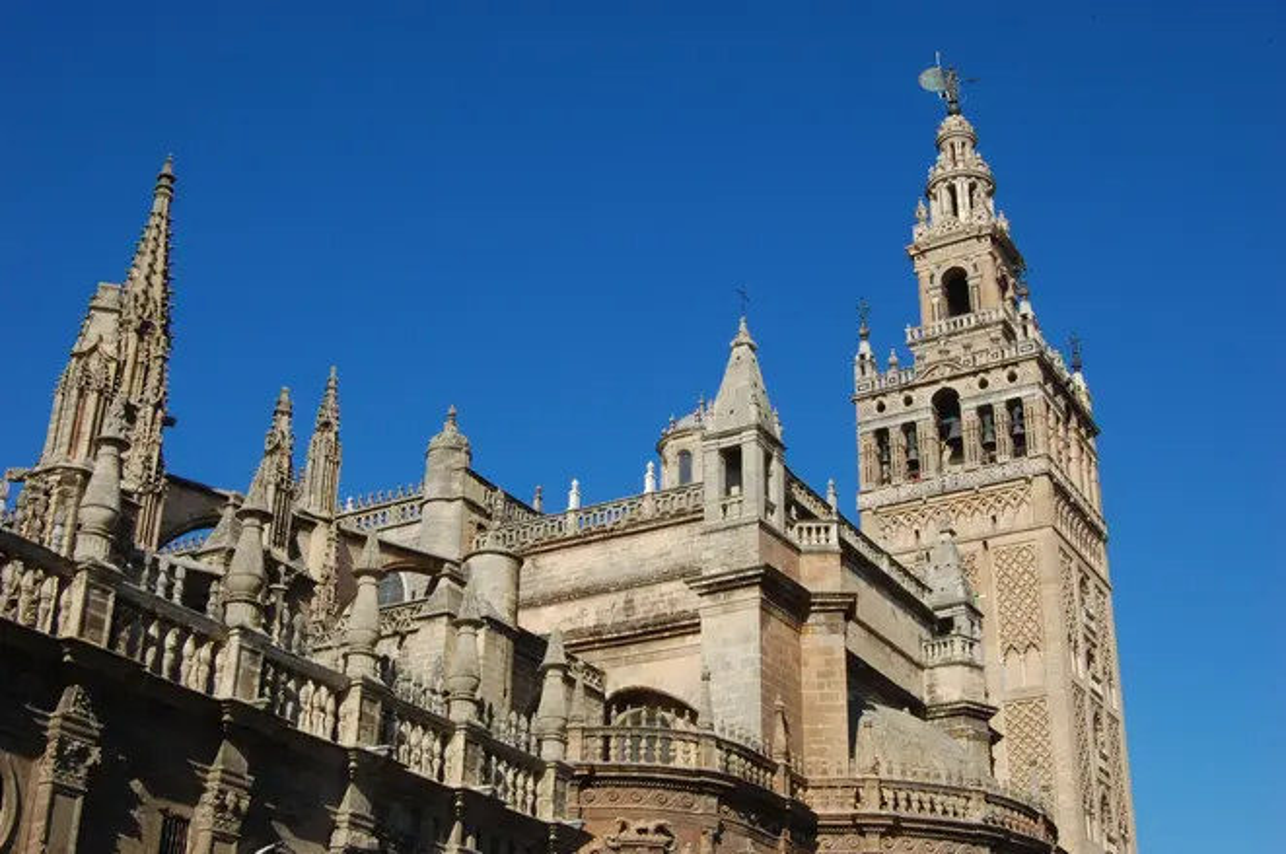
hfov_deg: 42.4
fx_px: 1659
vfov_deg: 28.9
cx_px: 643
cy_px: 427
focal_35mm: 46
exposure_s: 1/60
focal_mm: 31
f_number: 29
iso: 200
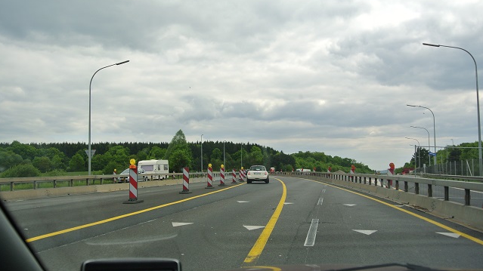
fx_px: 410
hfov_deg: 61.0
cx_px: 239
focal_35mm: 32
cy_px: 154
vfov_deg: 36.6
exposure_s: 1/800
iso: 100
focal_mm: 11.4
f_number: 3.5
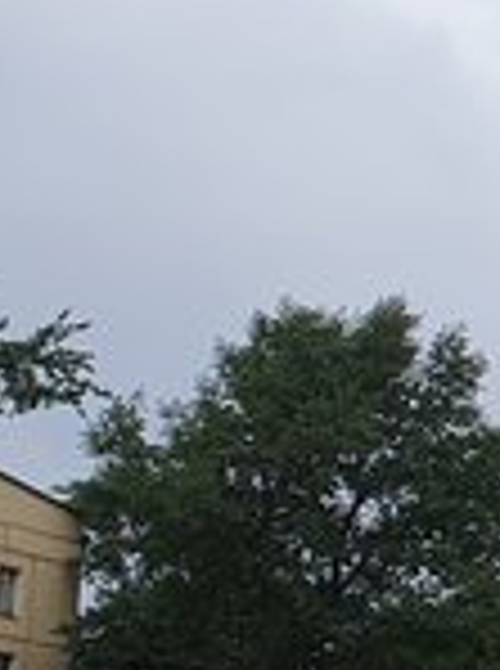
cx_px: 1320
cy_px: 522
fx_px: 2708
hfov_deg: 9.1
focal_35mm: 140
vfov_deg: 14.1
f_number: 2.4
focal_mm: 4.32
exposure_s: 1/224
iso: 50
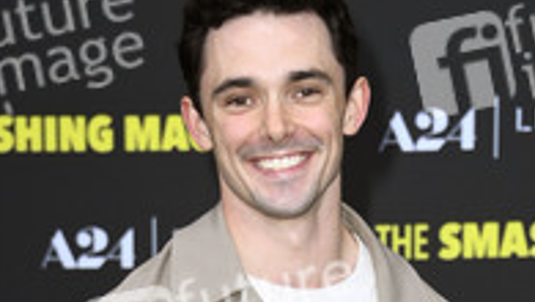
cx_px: 302
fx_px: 2981
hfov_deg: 10.3
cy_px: 464
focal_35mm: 210
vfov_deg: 5.7
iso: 800
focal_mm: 98
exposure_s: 1/250
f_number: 5.6
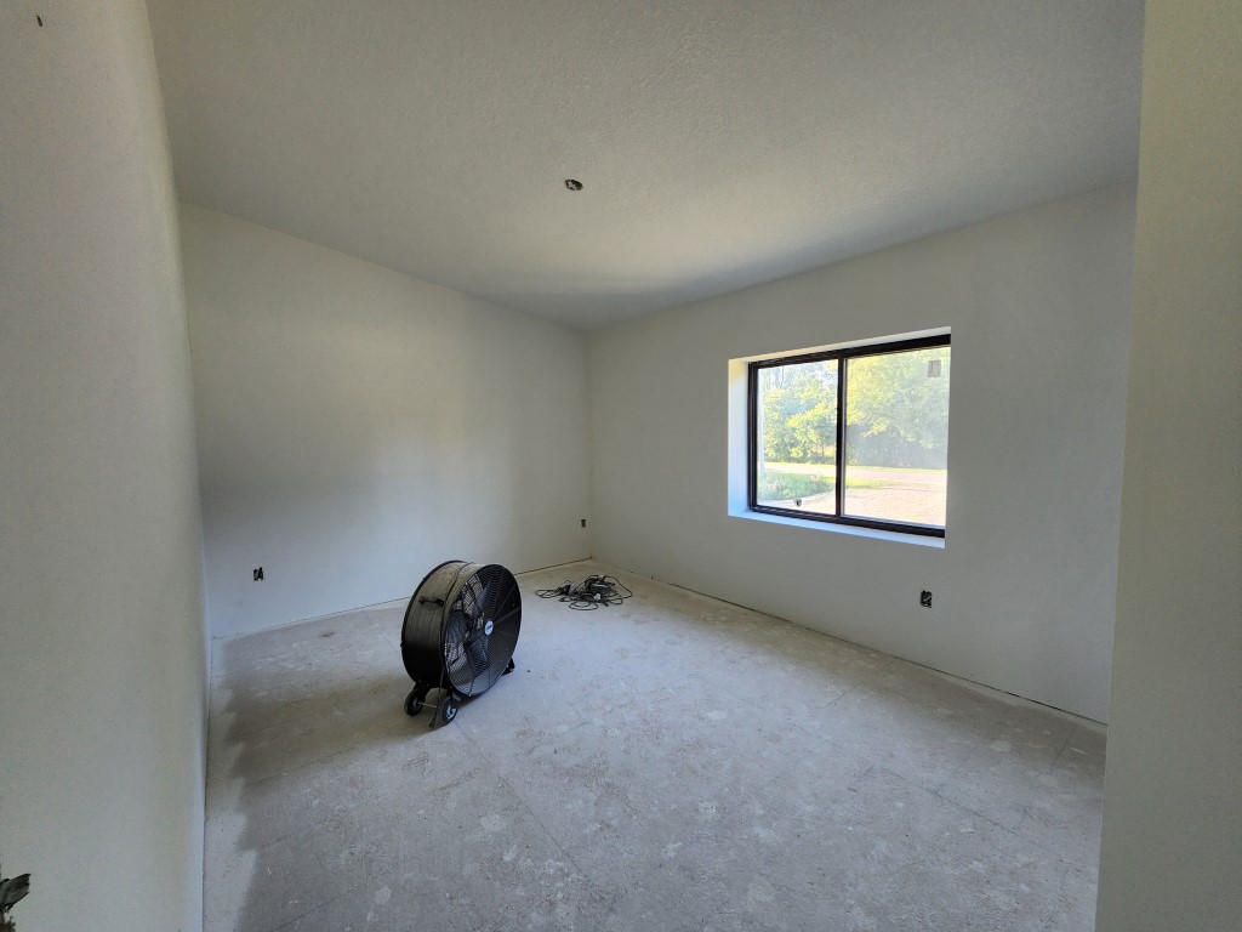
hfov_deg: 106.2
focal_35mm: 13
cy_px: 466
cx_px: 621
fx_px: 466
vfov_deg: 89.9
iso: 160
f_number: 2.2
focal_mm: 2.2
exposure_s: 1/60
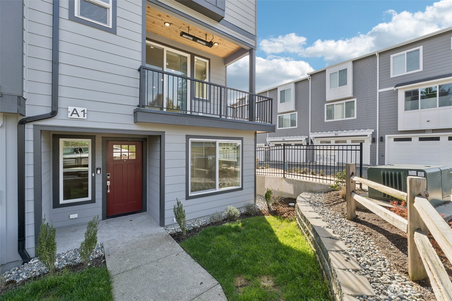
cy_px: 150
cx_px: 226
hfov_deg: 100.4
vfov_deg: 77.3
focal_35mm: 15
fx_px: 188
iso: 250
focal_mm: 10
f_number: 9
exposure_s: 1/80
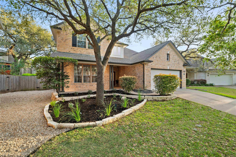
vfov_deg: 77.3
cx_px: 118
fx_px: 98
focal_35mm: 15
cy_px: 78
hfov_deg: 100.4
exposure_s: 1/6
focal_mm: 15
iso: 250
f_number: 8
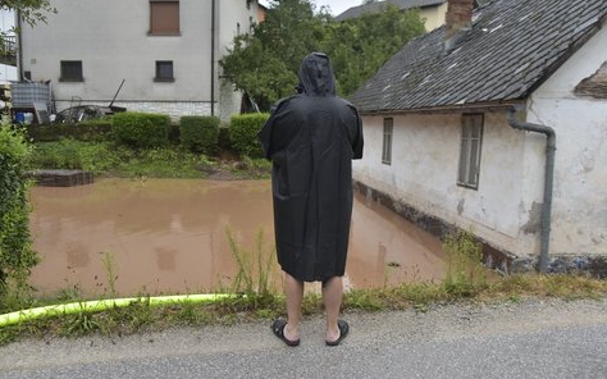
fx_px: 480
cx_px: 295
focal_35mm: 29
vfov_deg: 43.1
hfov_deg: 64.6
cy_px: 179
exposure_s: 1/80
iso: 800
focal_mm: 27
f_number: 4.5
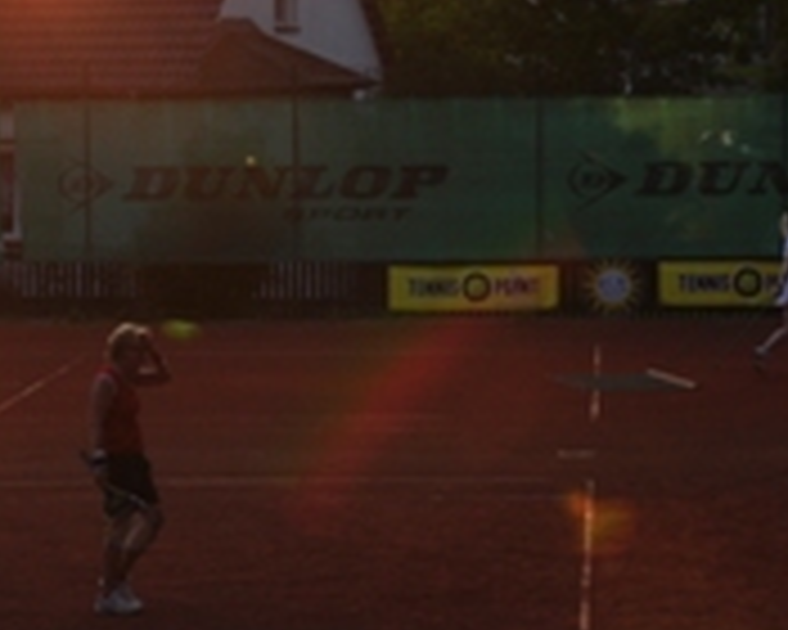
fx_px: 4361
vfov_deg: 8.3
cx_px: 320
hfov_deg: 10.3
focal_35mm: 187
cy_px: 216
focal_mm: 52
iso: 200
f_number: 8
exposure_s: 1/250
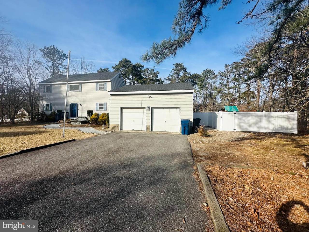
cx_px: 154
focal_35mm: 14
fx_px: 125
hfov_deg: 102.1
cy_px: 116
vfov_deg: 85.7
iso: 40
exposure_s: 1/2681
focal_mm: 2.22
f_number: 2.2
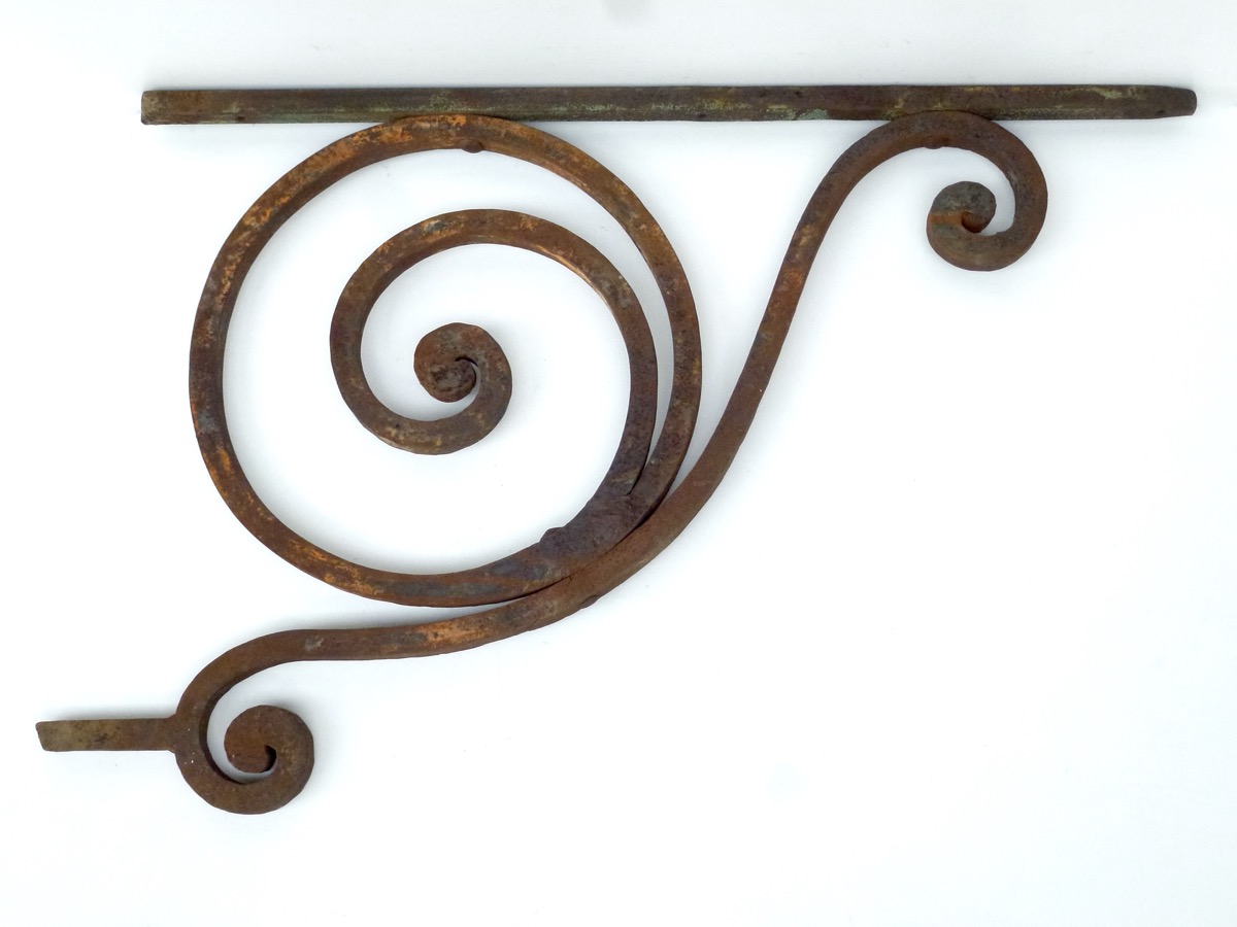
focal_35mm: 45
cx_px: 618
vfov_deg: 32.2
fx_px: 1608
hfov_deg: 42.1
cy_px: 464
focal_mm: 8
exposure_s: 1/60
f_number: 4
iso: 400
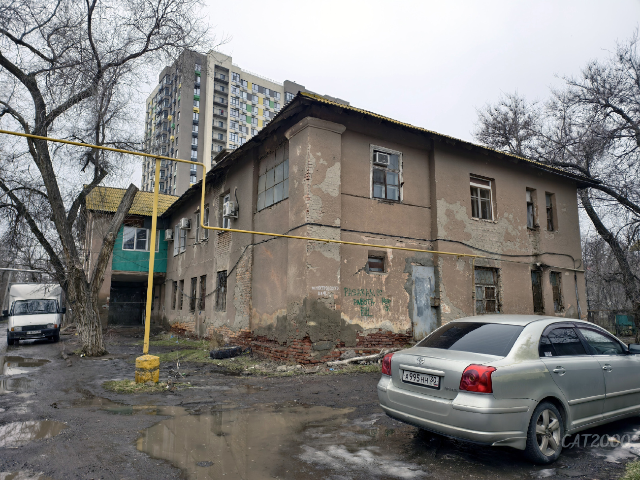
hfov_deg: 73.9
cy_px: 240
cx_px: 320
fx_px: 425
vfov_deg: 58.9
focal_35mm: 23
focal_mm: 6.54
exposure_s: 1/1058
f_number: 1.57
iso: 72
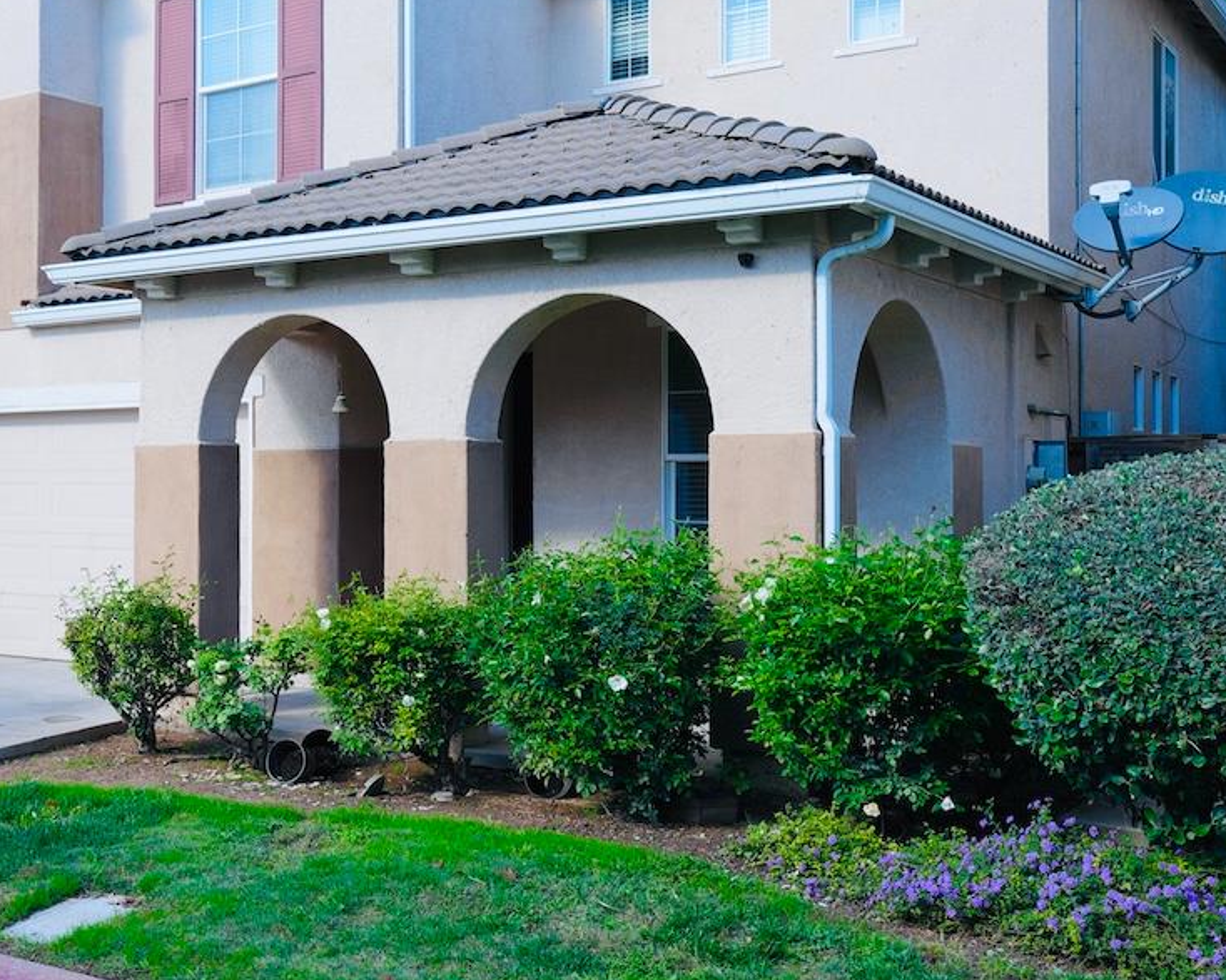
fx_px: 1669
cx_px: 323
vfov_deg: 32.7
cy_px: 455
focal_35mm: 46
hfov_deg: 39.4
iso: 100
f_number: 6.3
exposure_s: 1/125
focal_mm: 18
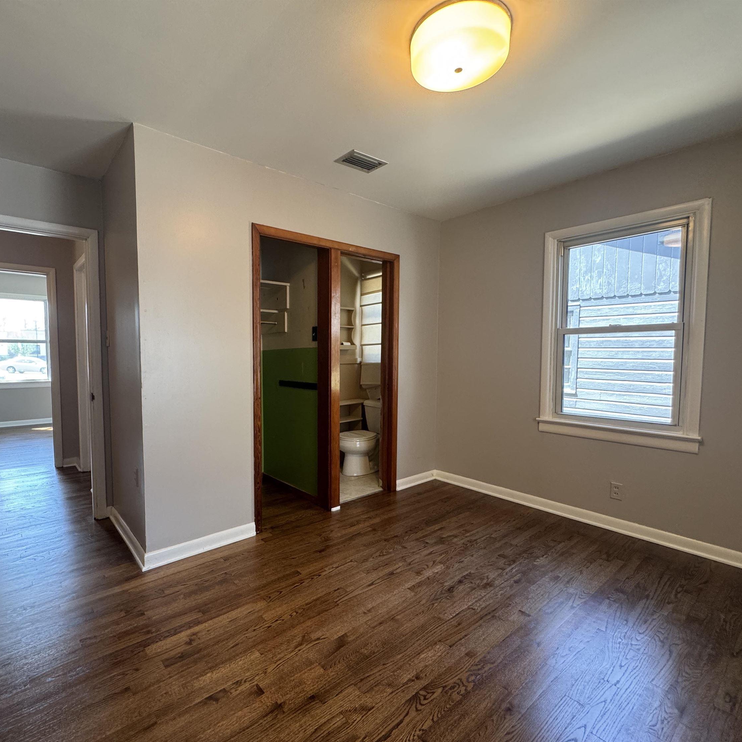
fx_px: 412
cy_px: 382
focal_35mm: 17
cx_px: 332
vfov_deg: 83.9
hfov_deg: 83.7
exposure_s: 1/60
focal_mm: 2.22
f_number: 2.2
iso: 200
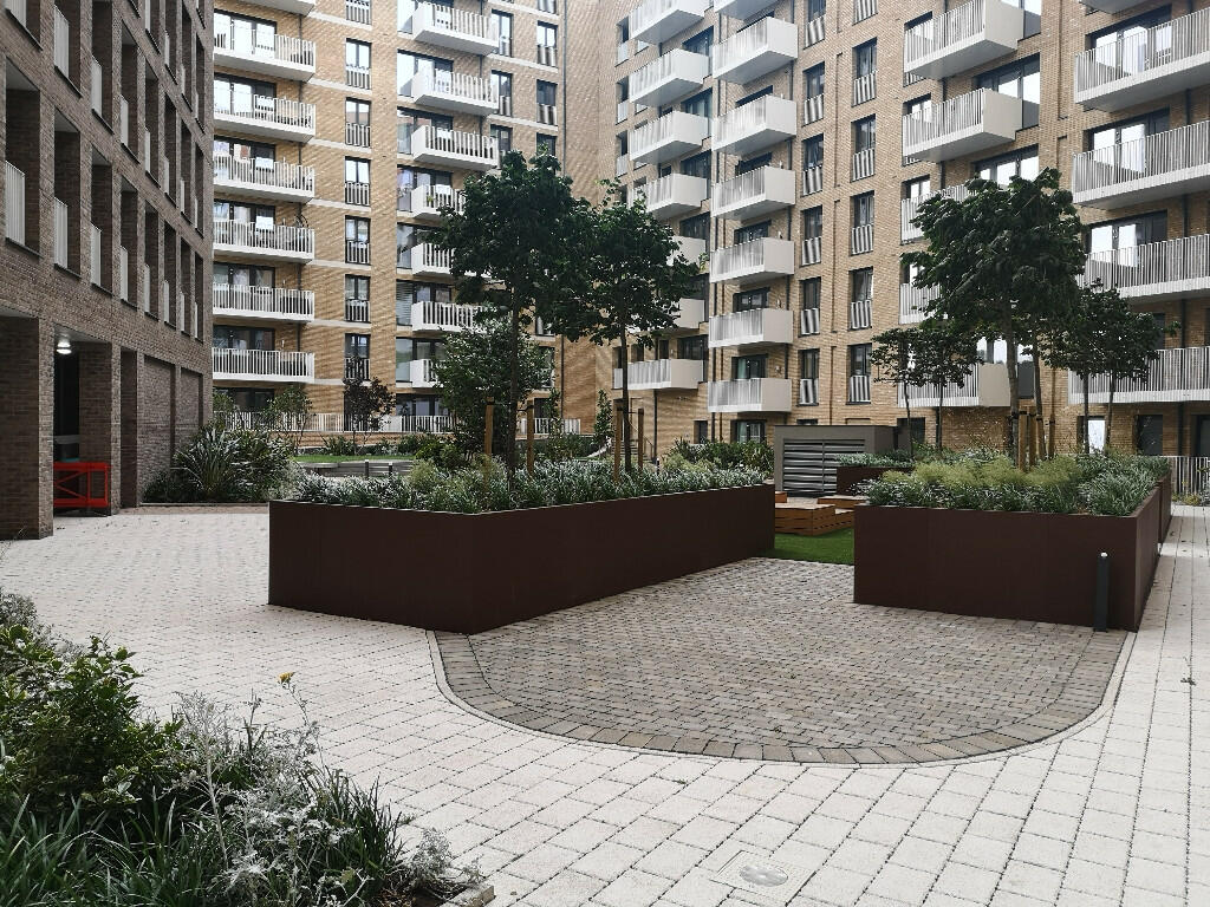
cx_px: 605
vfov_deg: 51.4
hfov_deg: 65.3
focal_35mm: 27
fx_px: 944
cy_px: 454
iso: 50
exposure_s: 1/100
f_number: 1.8
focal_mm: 5.58
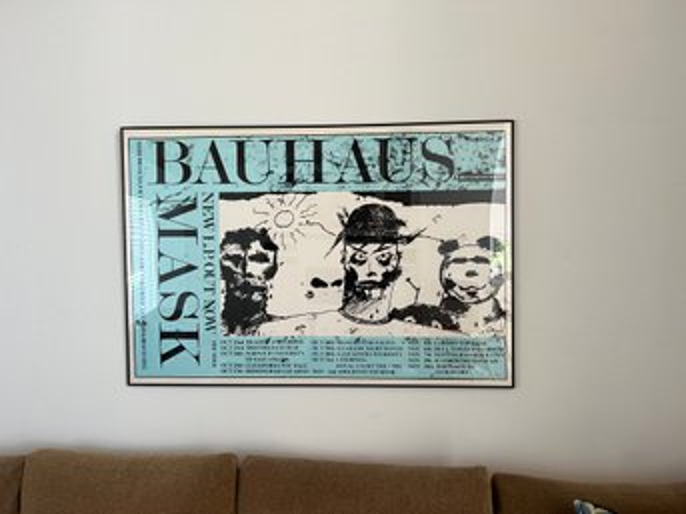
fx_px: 515
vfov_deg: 53.0
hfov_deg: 67.3
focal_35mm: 26
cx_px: 343
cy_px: 257
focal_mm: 5.7
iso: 125
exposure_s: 1/85
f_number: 1.5
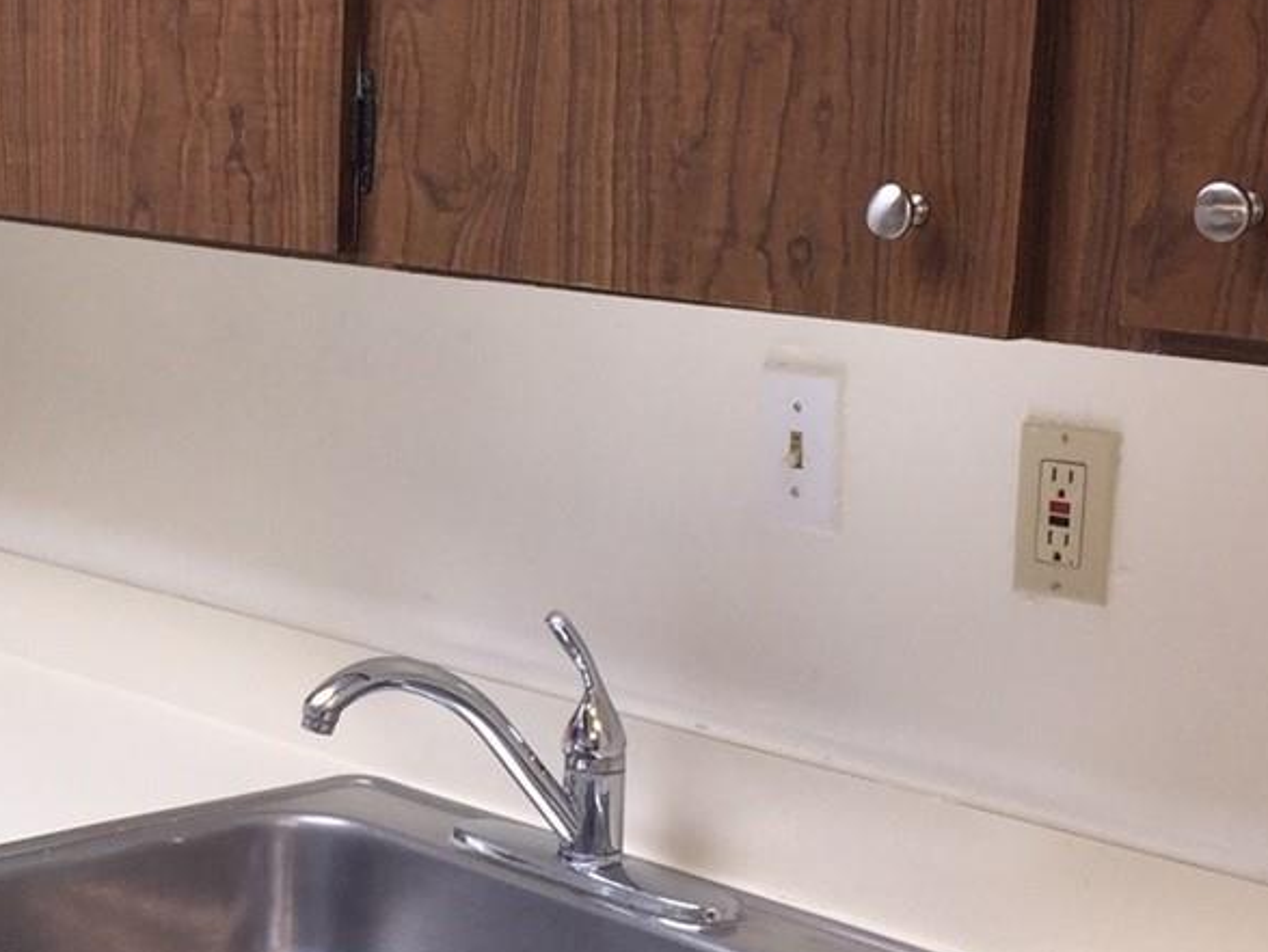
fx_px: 2896
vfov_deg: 18.7
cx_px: 125
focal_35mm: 79
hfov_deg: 24.0
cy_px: 570
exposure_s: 1/30
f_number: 2.2
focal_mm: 4.15
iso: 32
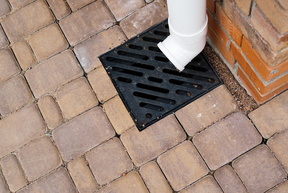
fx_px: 400
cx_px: 144
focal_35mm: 50
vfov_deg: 27.0
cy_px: 96
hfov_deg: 39.6
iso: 100
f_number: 7.1
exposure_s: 1/160
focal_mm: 50
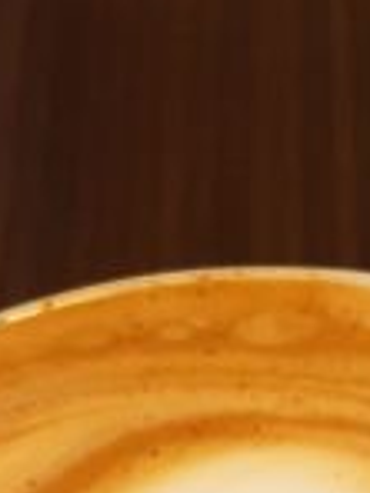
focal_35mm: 137
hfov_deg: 10.8
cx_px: 218
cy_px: 973
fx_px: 1952
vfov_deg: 12.7
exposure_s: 1/30
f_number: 2.2
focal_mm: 4.15
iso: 125
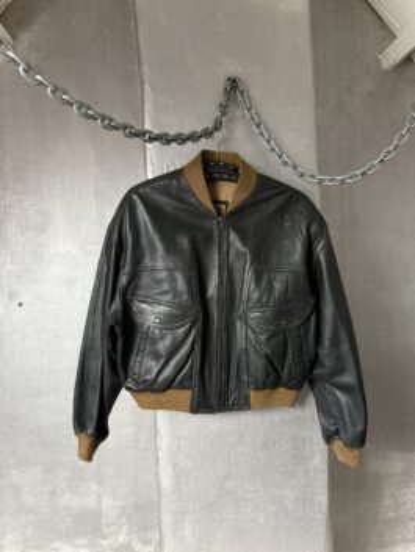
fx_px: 383
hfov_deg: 56.8
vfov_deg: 71.6
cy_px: 276
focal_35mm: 24
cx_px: 208
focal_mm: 6.76
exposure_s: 1/60
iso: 640
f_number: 1.78
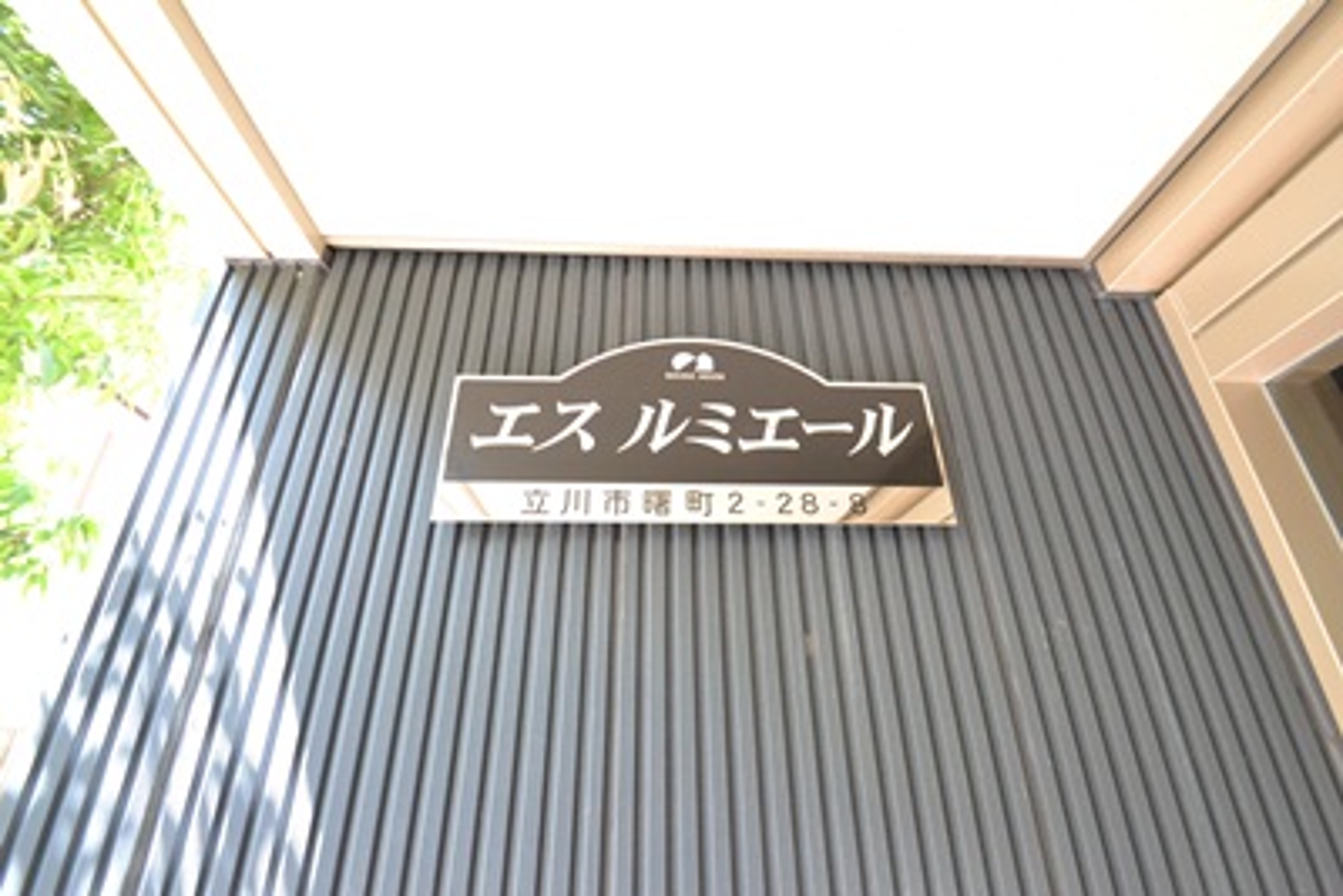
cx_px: 672
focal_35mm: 15
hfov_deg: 100.4
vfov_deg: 77.4
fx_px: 560
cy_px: 448
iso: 3200
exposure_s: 1/160
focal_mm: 10
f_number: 6.3
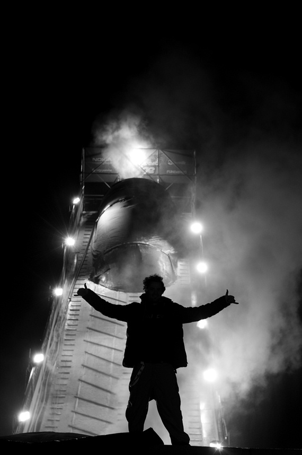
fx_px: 946
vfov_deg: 27.0
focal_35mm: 75
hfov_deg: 18.1
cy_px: 228
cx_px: 151
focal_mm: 50
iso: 250
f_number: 2.8
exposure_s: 1/50
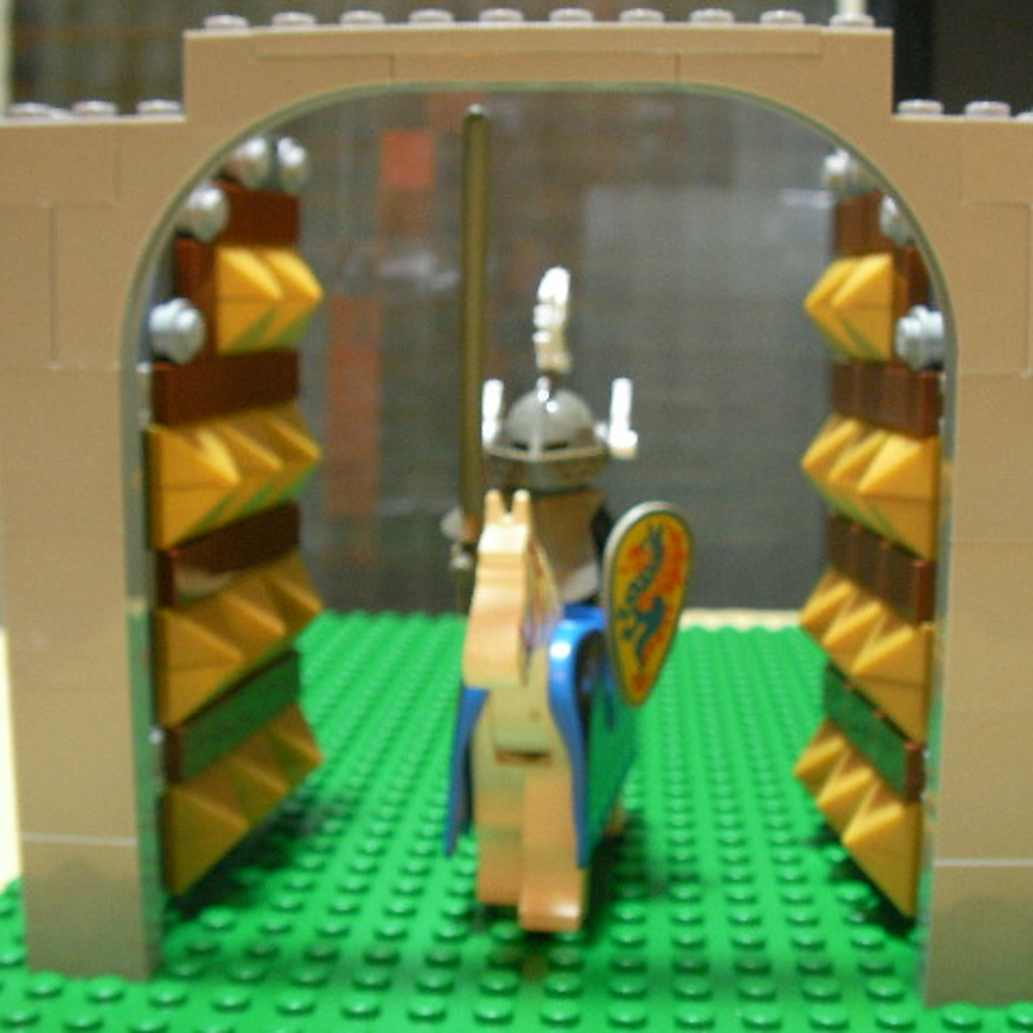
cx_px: 534
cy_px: 516
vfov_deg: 37.6
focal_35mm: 45
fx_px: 1519
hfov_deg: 37.5
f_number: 3.5
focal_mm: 6.3
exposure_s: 1/6.3
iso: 200
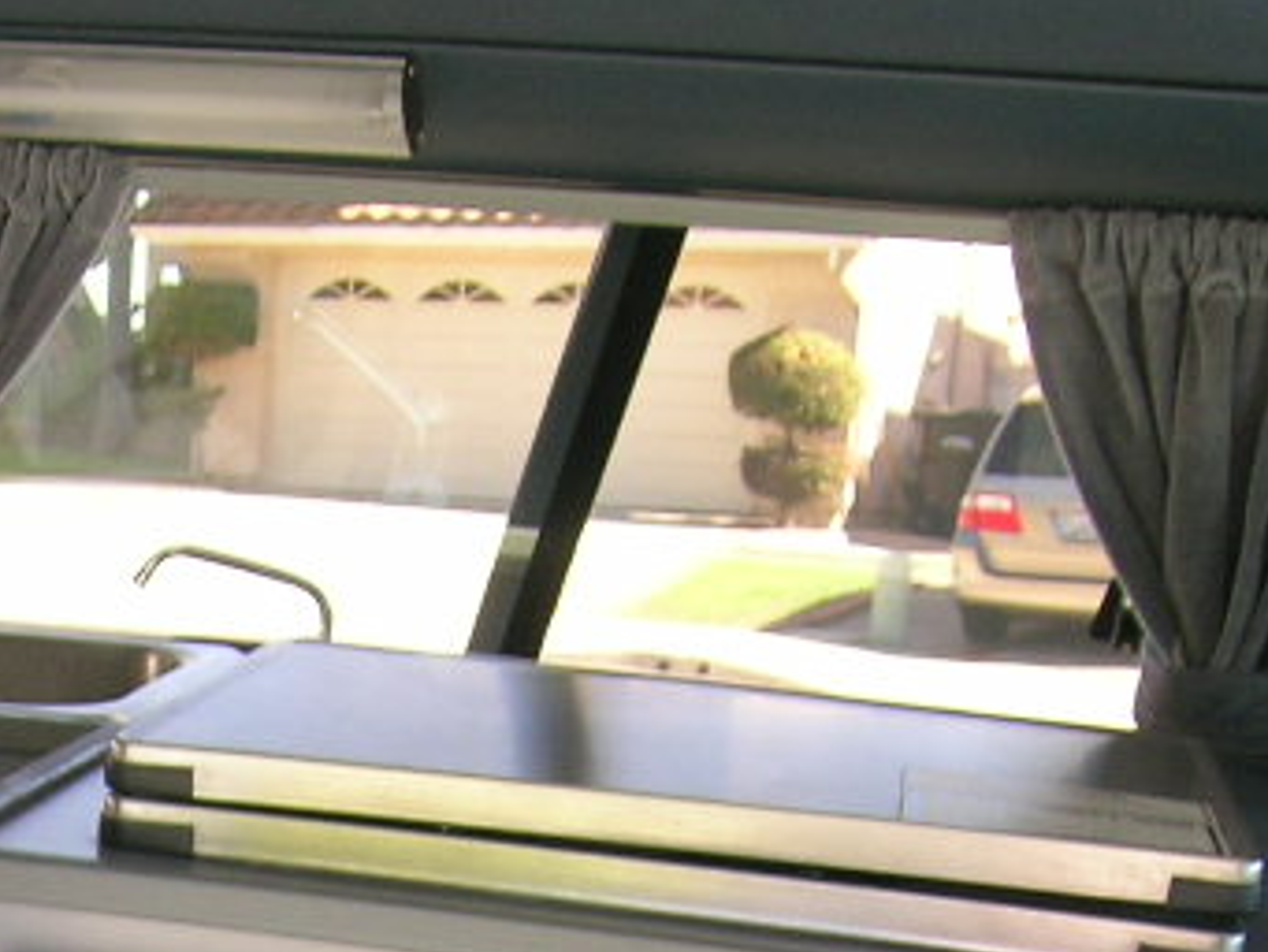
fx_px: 3078
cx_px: -182
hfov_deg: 21.8
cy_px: 1417
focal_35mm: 84
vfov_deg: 16.1
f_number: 4
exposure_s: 1/27.5
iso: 50
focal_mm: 5.8
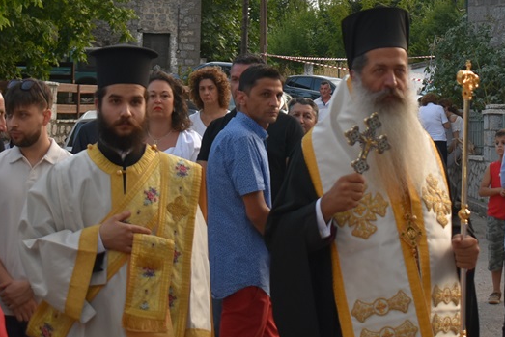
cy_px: 25
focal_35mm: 94
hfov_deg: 21.6
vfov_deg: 14.4
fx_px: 1319
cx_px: 300
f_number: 4.5
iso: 400
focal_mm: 32
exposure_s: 1/250
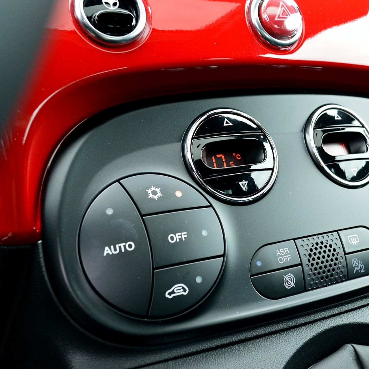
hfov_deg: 36.4
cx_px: 248
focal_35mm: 46
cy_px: 184
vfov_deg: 36.8
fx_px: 555
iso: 800
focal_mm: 24
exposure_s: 1/60
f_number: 7.1
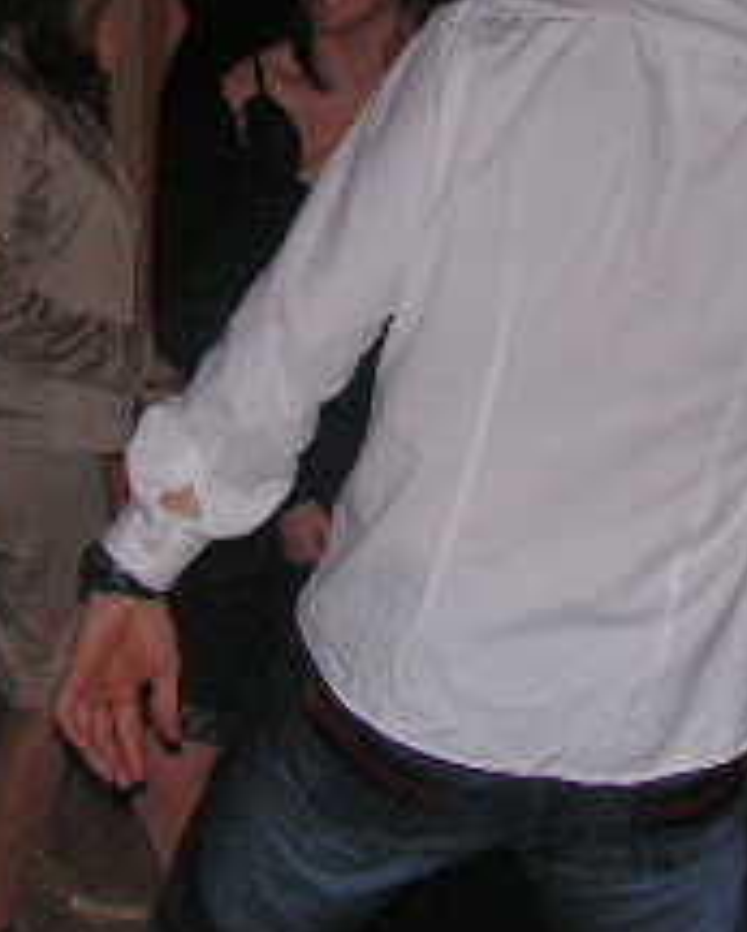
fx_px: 2872
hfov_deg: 14.6
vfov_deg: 18.1
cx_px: 769
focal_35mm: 104
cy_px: 56
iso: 200
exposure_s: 1/40
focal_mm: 6
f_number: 3.2
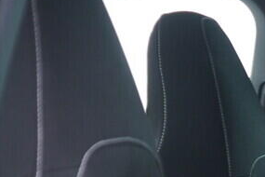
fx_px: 1340
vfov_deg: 7.2
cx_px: 549
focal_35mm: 182
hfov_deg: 10.3
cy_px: 396
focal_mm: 24
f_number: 2.8
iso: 320
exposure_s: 1/40
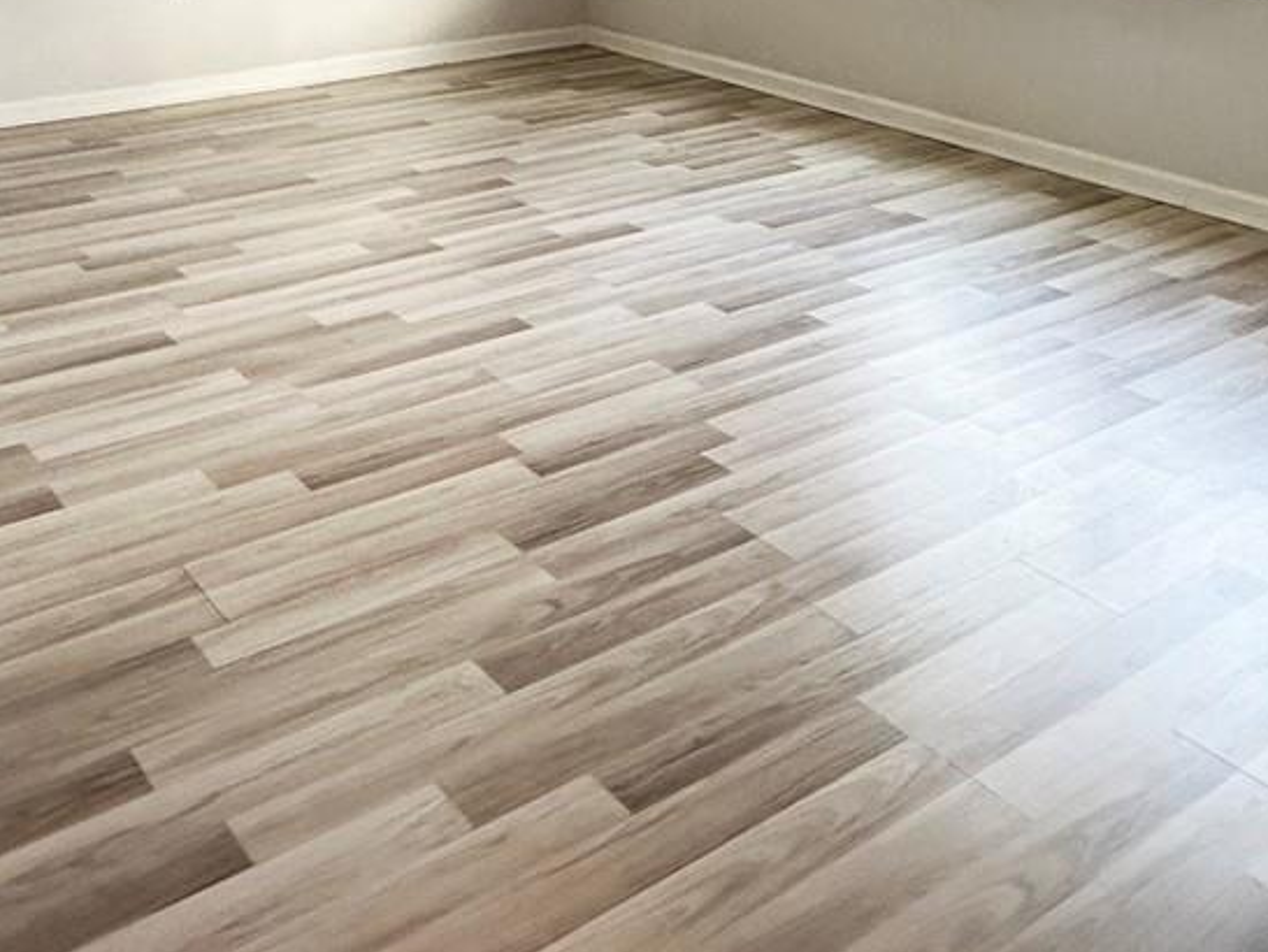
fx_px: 1503
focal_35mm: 41
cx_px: 685
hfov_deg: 45.7
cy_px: -88
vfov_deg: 31.3
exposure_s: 1/120
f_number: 2.2
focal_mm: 2.22
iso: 250
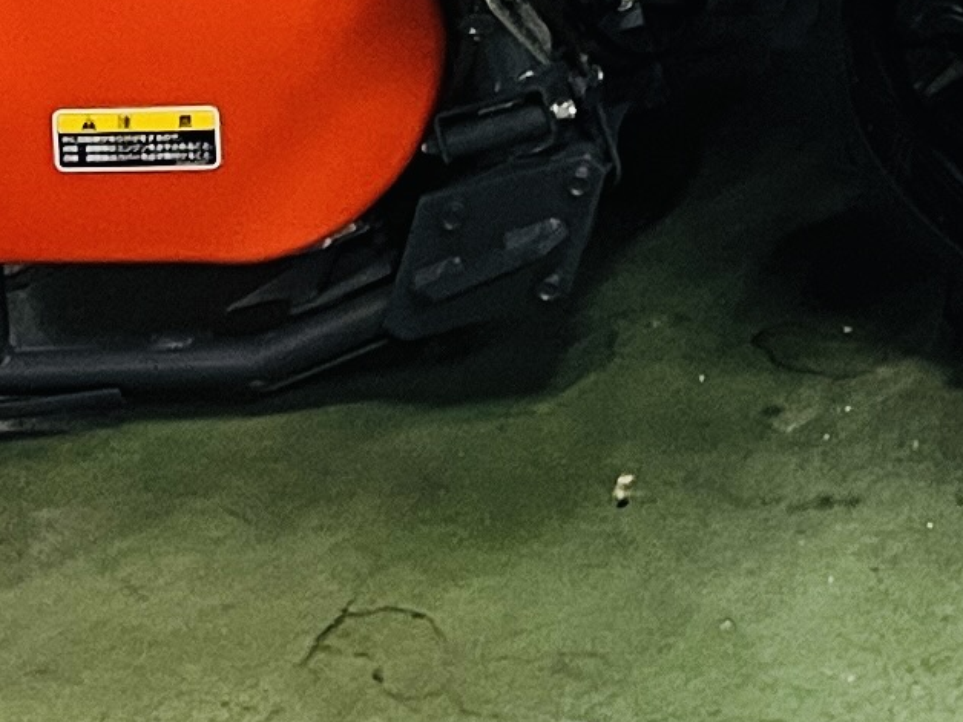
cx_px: 1667
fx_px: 4646
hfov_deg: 11.1
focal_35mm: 167
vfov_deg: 8.0
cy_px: -1186
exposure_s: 1/60
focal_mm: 5.1
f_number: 1.6
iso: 250
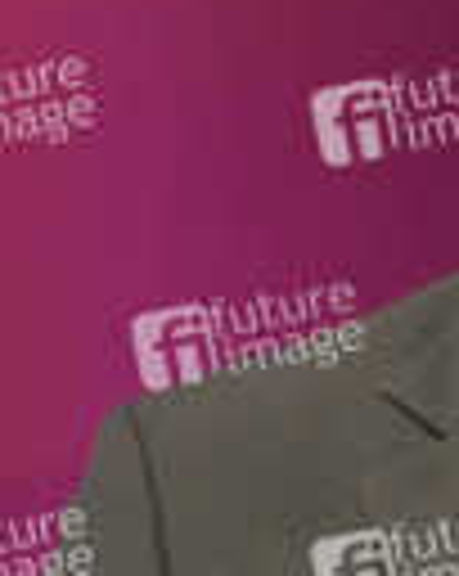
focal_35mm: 106
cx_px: 758
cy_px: 0
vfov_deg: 17.7
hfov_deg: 13.4
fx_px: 1804
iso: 1600
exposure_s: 1/250
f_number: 5
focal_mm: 32
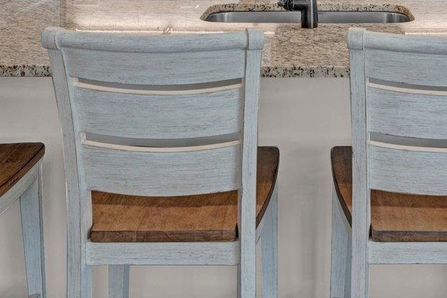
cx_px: 332
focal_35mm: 58
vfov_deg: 20.6
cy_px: -120
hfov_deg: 33.8
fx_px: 721
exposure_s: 1/15
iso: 400
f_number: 8
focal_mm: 16.9
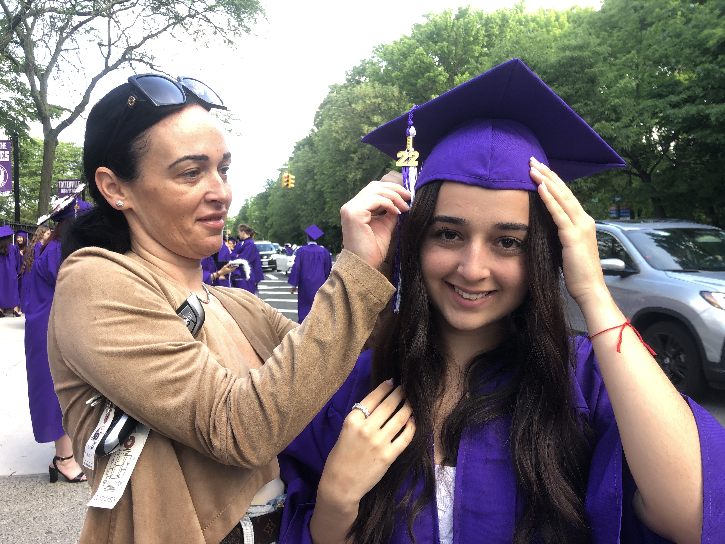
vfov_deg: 49.7
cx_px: 362
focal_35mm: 28
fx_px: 586
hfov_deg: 63.4
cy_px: 272
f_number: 1.8
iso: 40
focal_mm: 3.99
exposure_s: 1/120
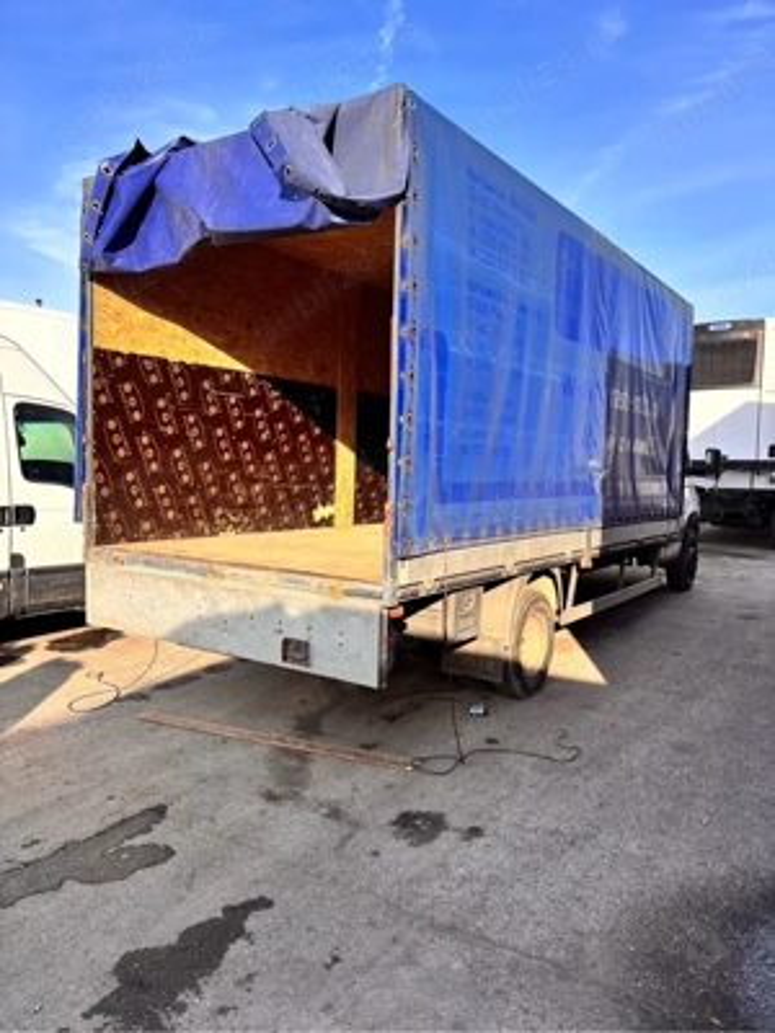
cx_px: 388
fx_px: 776
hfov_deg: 53.1
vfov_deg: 67.3
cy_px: 516
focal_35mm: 26
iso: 50
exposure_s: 1/1220
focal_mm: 5.96
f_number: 1.6
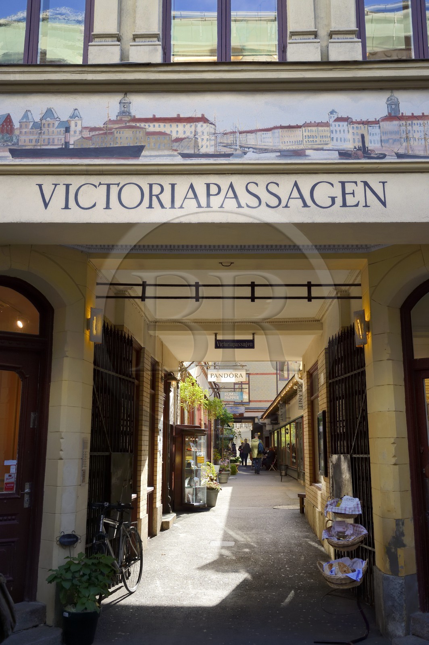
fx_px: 609
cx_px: 214
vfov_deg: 55.8
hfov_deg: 38.8
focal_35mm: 34
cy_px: 322
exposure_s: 1/250
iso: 400
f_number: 6.3
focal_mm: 34
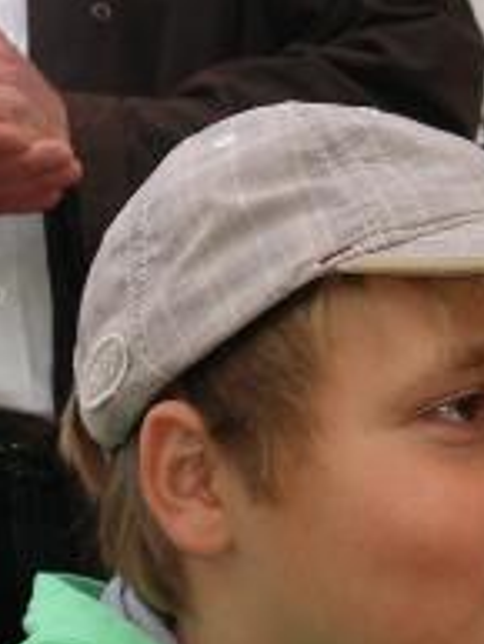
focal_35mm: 96
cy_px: 50
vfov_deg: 20.0
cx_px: 135
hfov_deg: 15.4
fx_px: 1788
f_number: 2.8
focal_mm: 7.8
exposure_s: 1/112
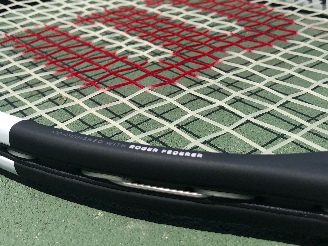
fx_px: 474
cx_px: 182
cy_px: 90
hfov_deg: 38.1
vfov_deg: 29.0
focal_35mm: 50
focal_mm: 4
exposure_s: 1/2000
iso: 20
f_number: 1.8
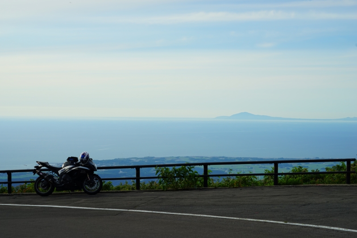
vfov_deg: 16.1
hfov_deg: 23.9
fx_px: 843
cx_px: 178
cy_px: 119
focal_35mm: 85
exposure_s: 1/160
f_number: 10
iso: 100
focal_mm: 85
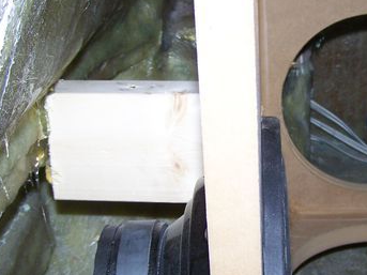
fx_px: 752
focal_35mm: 71
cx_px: 242
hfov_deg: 27.3
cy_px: 143
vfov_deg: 20.7
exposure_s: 1/60
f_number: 2.8
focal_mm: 6.3
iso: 80
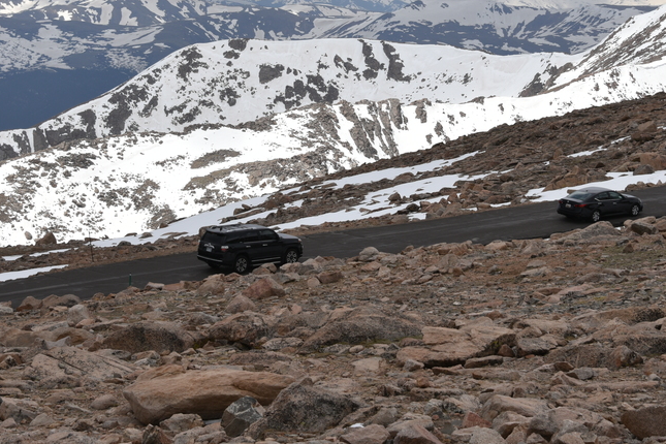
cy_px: 71
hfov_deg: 15.9
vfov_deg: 10.6
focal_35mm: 129
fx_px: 2386
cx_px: 375
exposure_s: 1/400
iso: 100
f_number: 10
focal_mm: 65
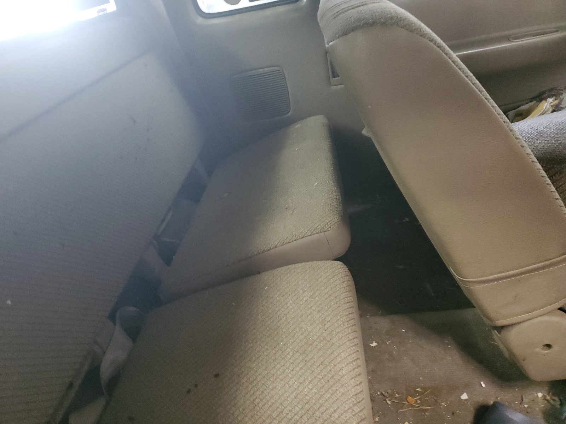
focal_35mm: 26
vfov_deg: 53.1
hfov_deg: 67.3
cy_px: 212
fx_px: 425
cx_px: 283
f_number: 1.5
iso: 455
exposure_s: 1/15
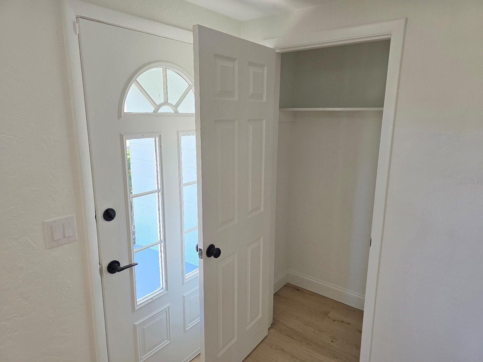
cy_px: 181
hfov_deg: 73.9
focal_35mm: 23
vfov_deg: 58.9
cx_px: 242
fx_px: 321
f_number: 1.7
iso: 125
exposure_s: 1/182
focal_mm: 6.3
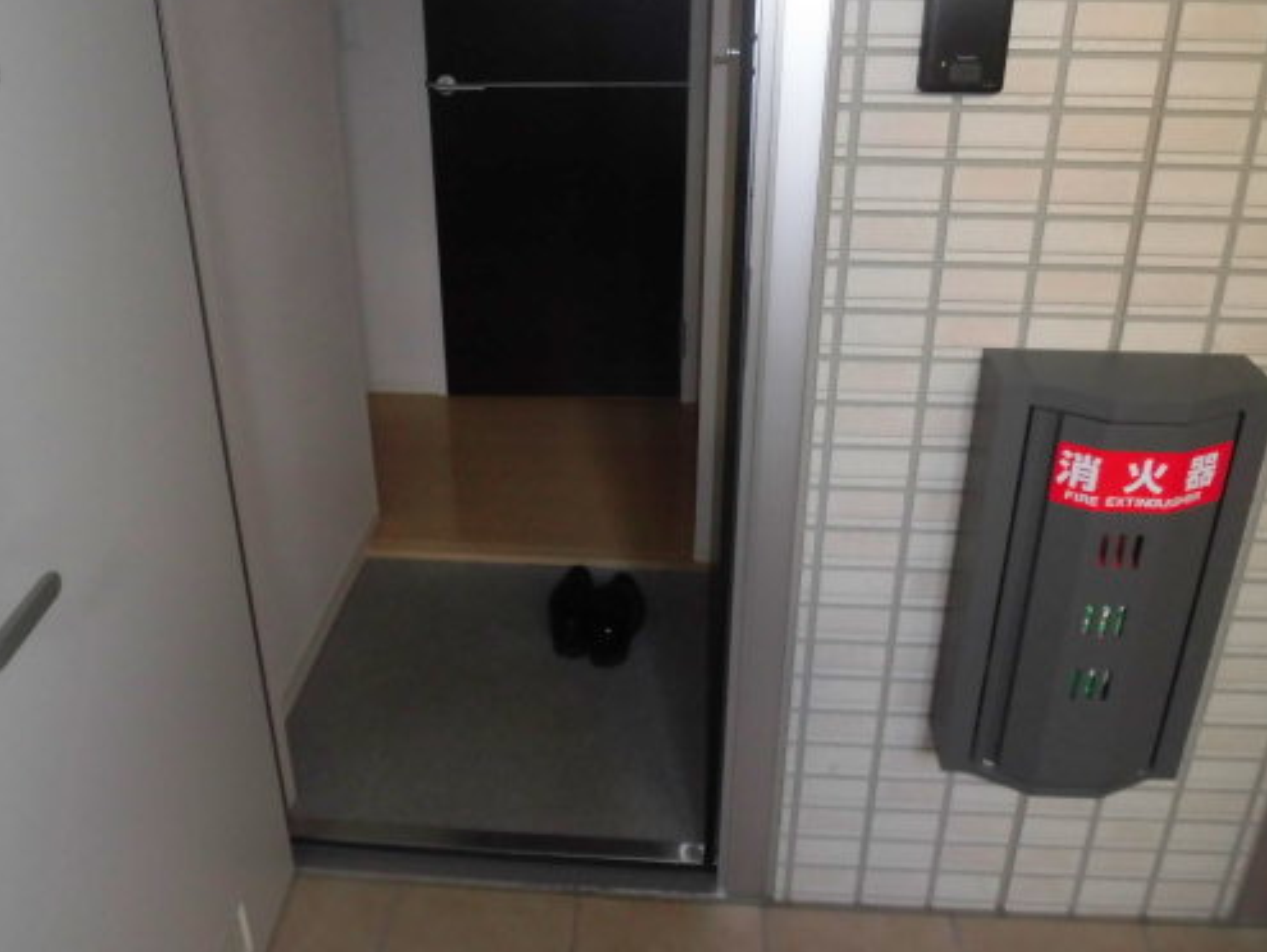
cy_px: 420
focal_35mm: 31
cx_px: 594
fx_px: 1135
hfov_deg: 58.3
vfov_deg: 45.4
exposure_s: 1/15
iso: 250
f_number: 3.1
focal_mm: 4.3
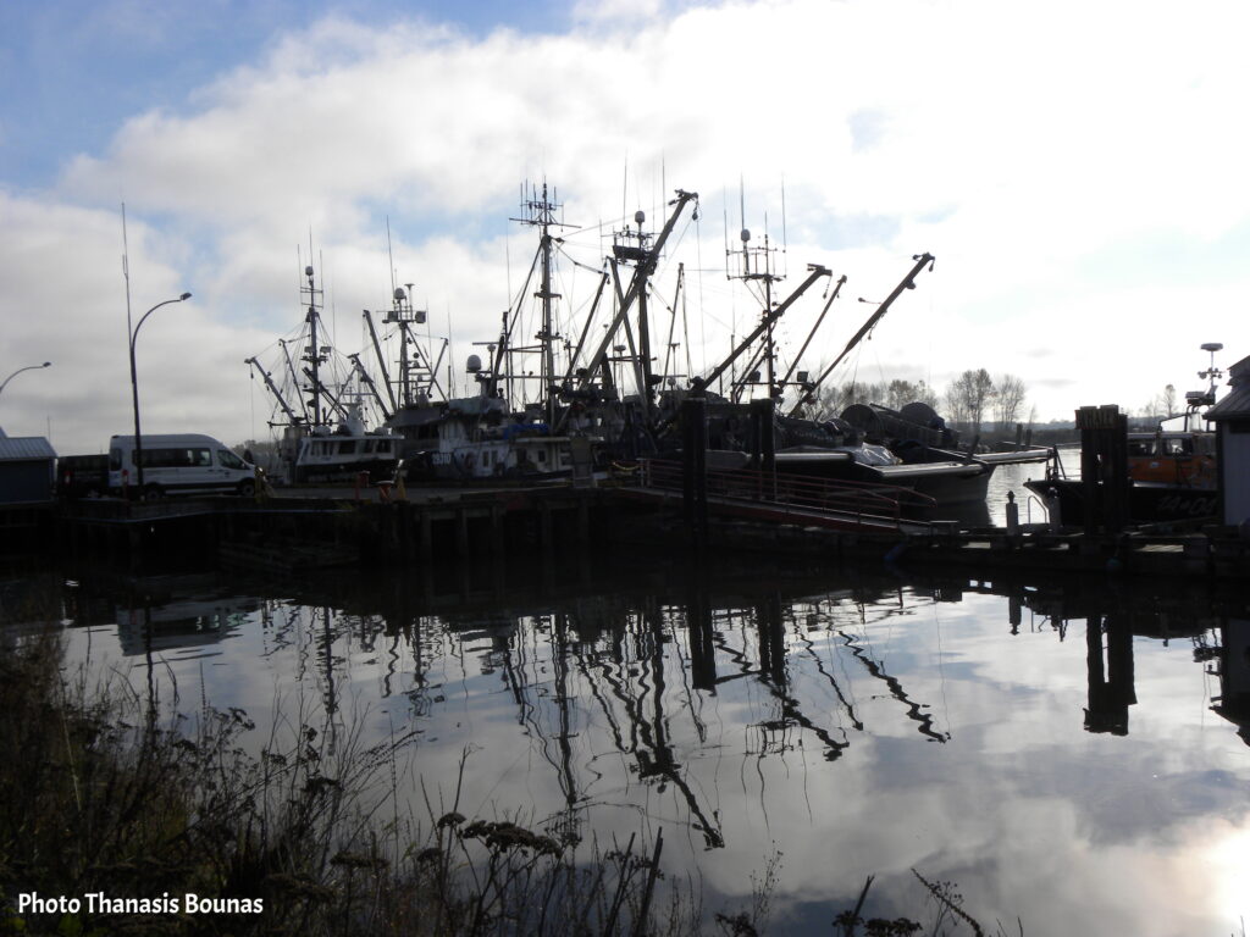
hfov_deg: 55.4
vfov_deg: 42.9
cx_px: 625
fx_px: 1192
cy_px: 468
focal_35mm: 33
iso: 64
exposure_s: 1/373
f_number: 6.3
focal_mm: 5.9
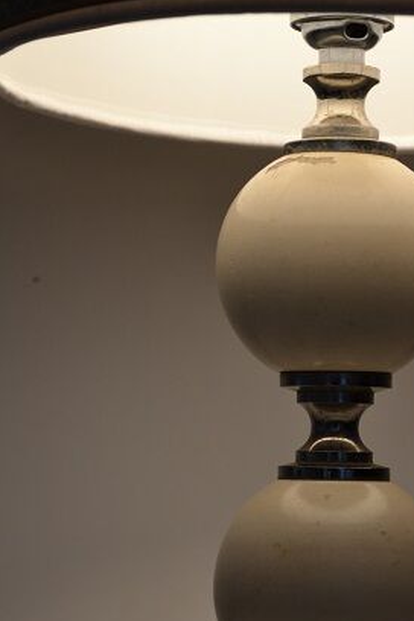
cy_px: 511
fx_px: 2104
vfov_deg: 16.6
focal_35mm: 122
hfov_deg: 11.2
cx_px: 325
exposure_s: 1/40
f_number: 5.3
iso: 400
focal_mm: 48
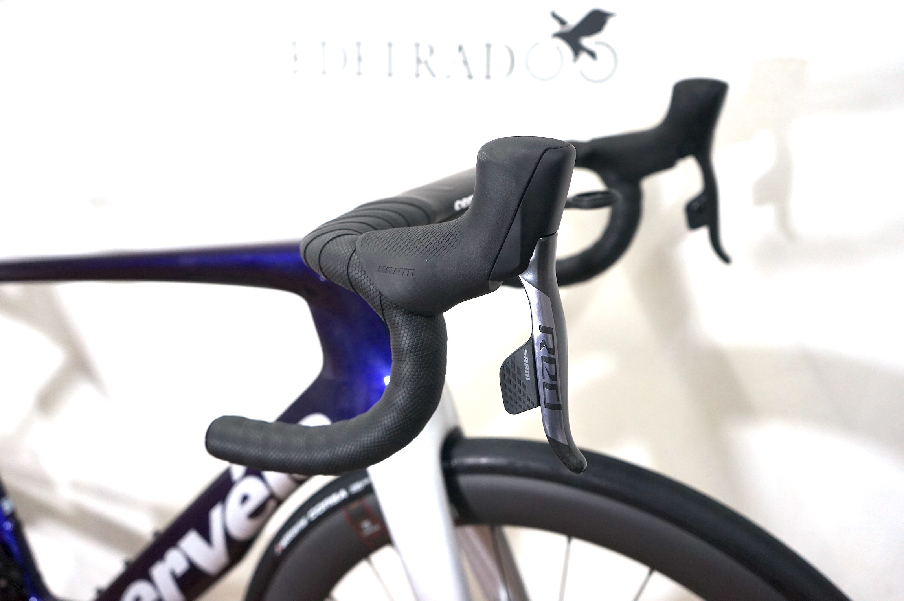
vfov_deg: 36.8
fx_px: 903
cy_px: 300
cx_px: 452
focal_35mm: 36
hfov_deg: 53.2
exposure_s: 1/160
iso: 1250
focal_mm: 36
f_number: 4.5
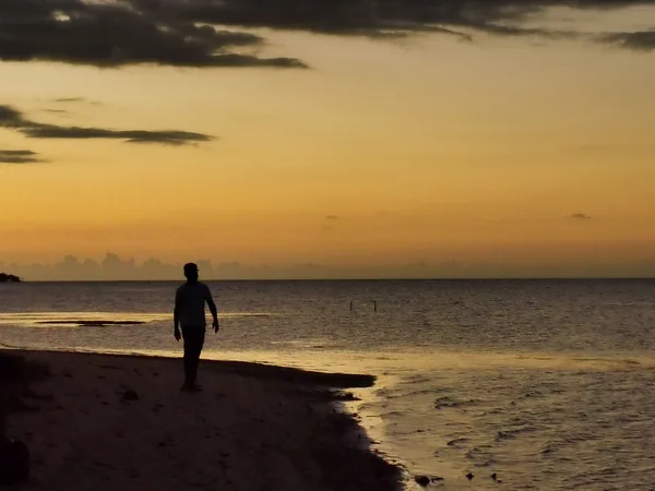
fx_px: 1873
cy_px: 246
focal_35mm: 99
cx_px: 328
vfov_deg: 14.9
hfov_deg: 19.8
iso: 50
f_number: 1.6
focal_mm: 5.56
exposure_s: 1/253
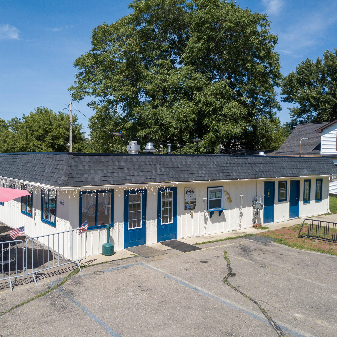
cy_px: 168
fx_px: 341
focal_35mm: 31
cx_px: 131
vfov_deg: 52.5
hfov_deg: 52.1
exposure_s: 1/1250
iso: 100
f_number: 2.2
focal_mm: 4.73
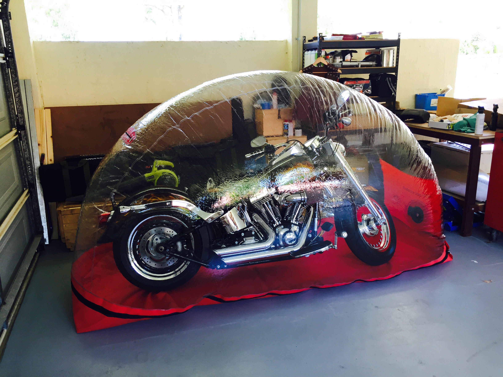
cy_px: 188
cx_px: 252
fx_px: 421
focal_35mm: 29
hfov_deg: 61.7
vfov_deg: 48.2
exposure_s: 1/40
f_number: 2.2
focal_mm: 4.15
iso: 32
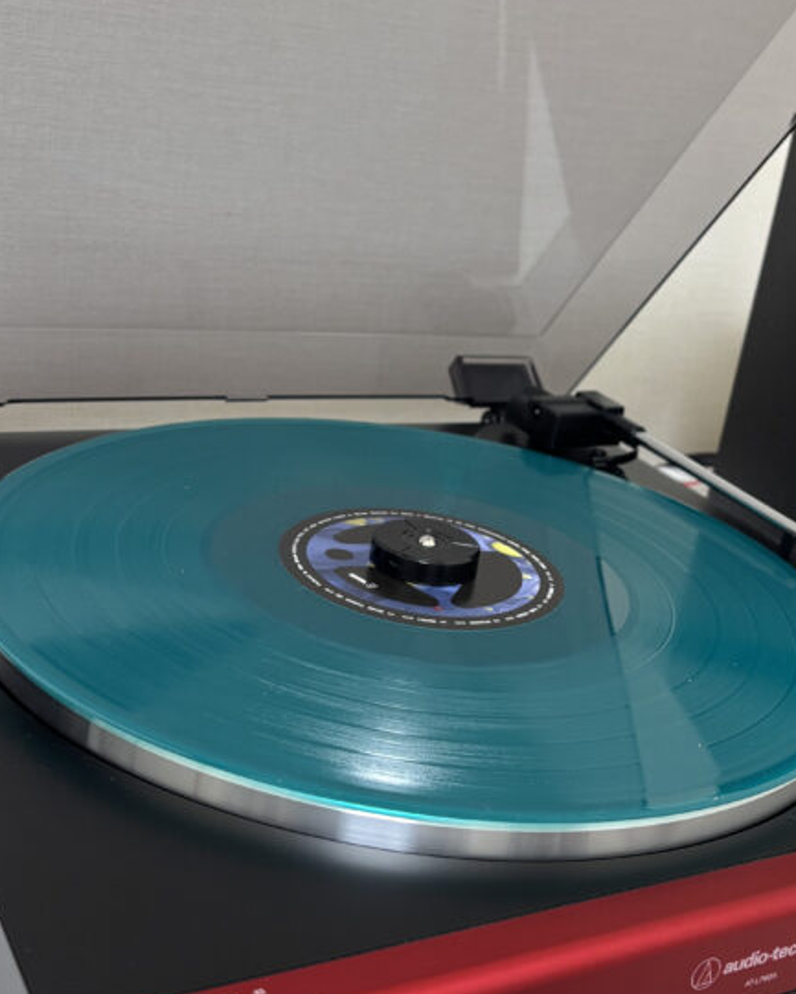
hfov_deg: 31.4
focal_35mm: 48
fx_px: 1413
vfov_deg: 38.7
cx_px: 463
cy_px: 446
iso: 160
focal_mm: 5.96
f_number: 1.6
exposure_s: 1/60
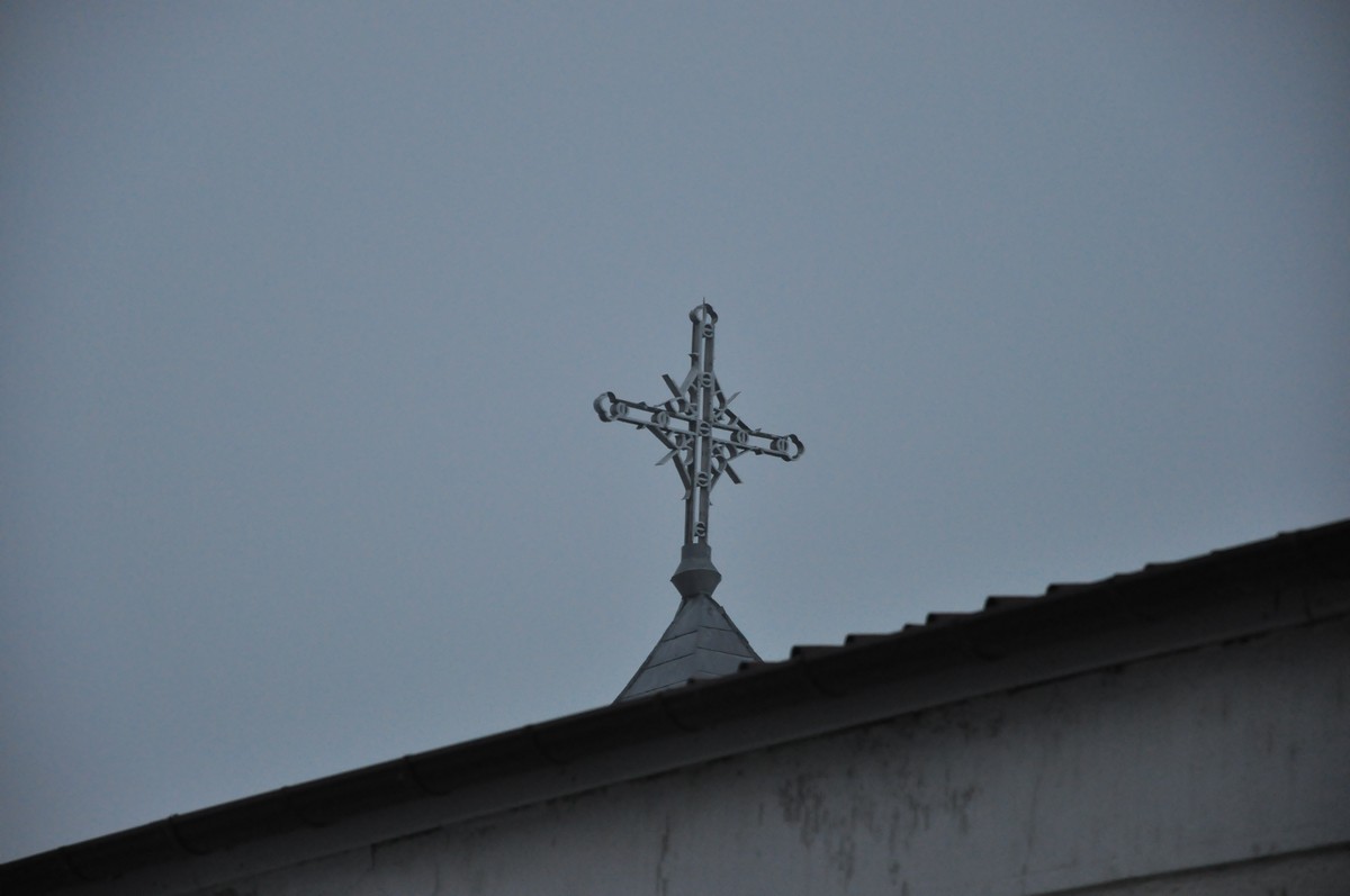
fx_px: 5899
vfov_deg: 8.7
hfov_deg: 13.1
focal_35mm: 158
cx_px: 675
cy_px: 448
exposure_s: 1/320
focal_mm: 105
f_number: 5.6
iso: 1600
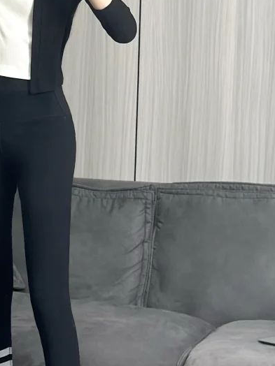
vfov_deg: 14.9
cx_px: 41
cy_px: 103
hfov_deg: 11.2
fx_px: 1398
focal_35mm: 132
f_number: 1.78
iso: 160
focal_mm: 6.86
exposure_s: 1/60
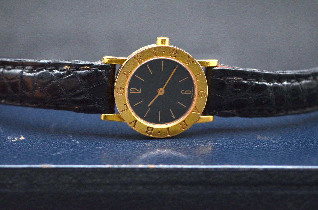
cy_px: 105
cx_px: 159
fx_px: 793
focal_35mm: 90
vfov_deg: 15.1
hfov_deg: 22.7
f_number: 4.5
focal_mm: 60
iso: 800
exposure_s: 1/250
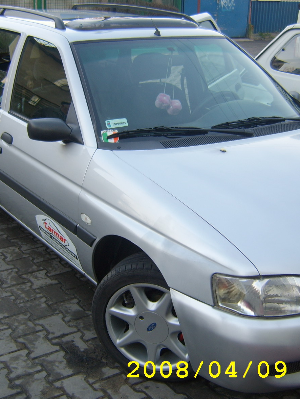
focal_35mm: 42
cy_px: 200
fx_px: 485
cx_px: 139
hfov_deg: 34.3
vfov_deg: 44.8
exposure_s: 1/78
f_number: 2.7
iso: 50
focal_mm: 8.13
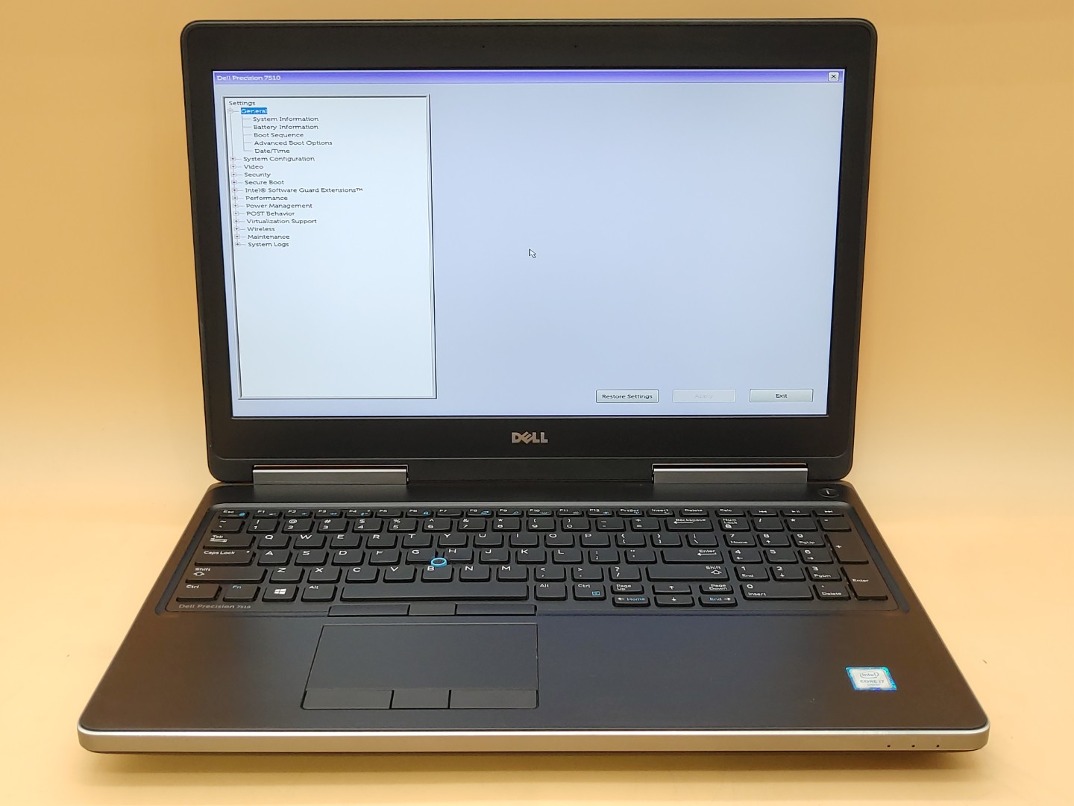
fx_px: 1272
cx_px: 537
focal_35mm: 41
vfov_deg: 35.1
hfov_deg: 45.8
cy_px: 403
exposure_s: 1/60
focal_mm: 4.36
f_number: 1.8
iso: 50
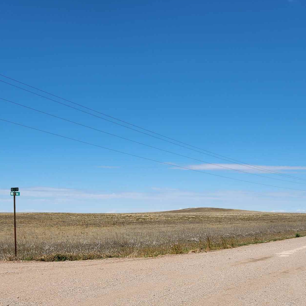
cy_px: 224
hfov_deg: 34.0
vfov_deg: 33.4
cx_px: 148
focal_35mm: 50
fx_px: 500
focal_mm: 5.4
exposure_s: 1/2737
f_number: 1.8
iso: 20
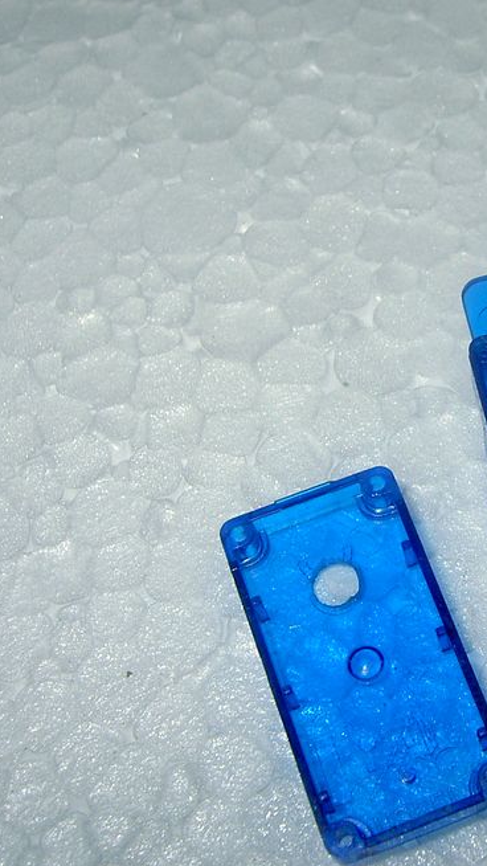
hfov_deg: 19.9
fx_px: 1331
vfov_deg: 36.0
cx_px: 521
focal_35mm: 58
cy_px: 487
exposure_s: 1/60
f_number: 4.7
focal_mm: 5.6
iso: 50
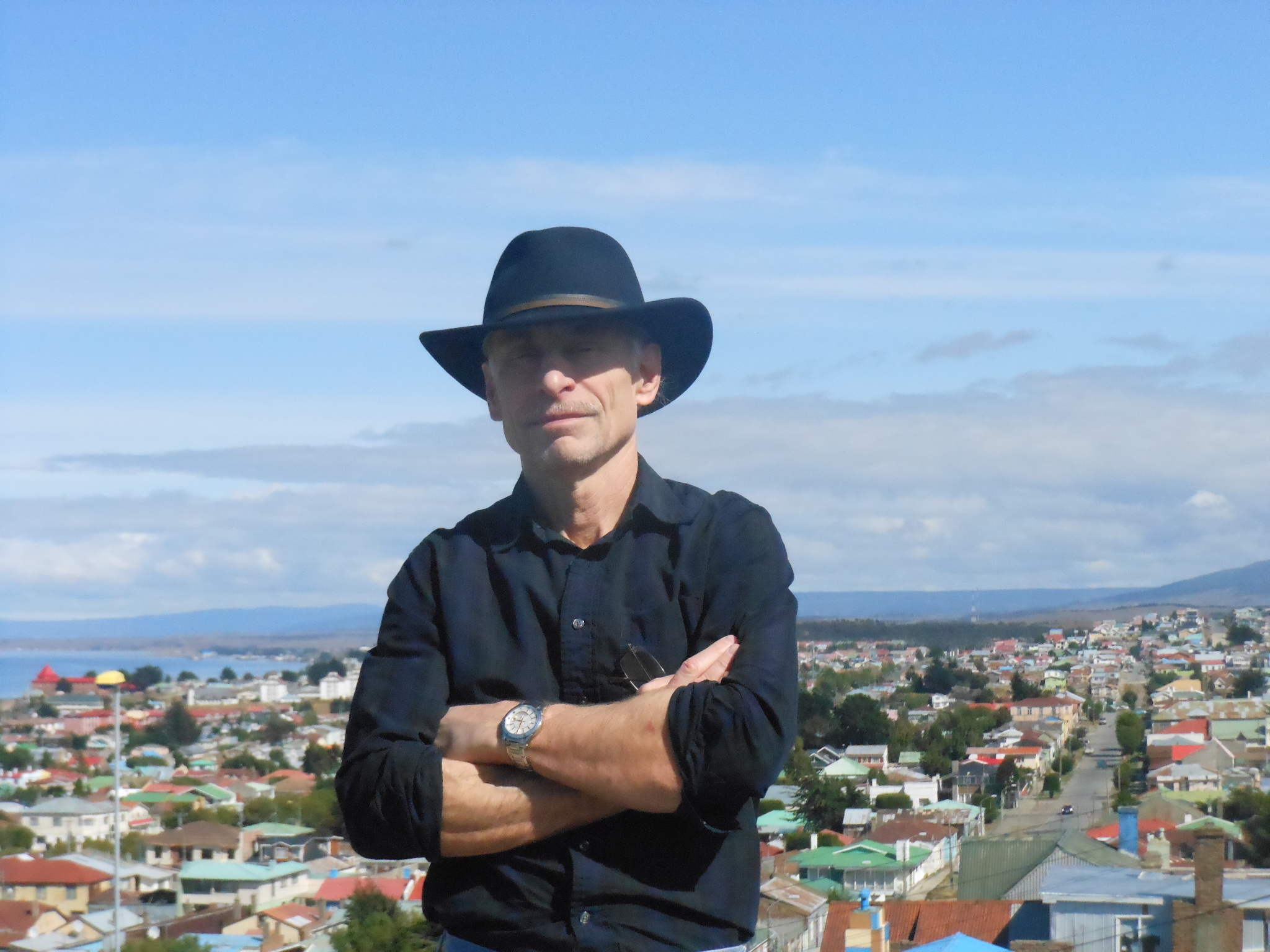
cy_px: 476
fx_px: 2715
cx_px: 635
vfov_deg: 19.9
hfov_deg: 26.3
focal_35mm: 74
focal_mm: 13.2
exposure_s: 1/640
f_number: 14.6
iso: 800
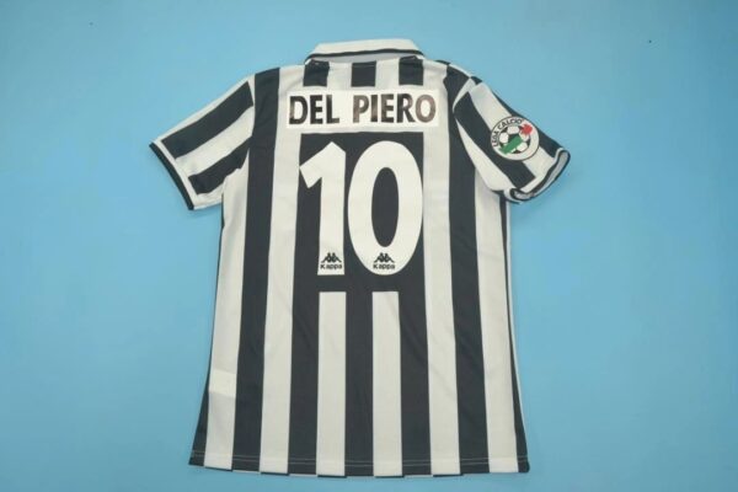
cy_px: 246
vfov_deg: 43.6
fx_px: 615
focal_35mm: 30
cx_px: 369
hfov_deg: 61.9
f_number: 6.3
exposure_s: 1/60
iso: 200
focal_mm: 20
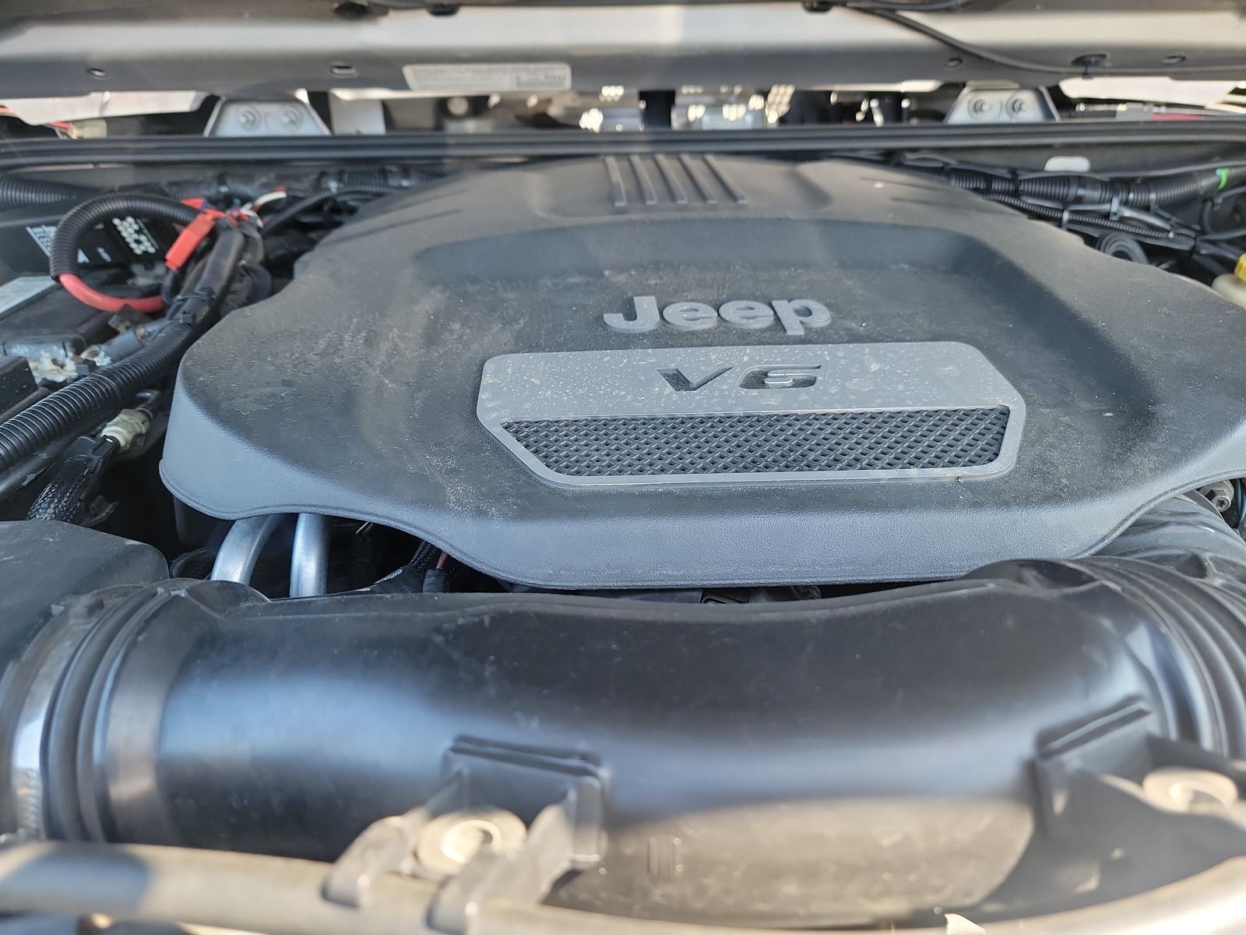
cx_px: 623
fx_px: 864
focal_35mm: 24
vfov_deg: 56.8
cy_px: 468
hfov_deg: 71.6
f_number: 1.8
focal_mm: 6.7
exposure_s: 1/59
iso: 93
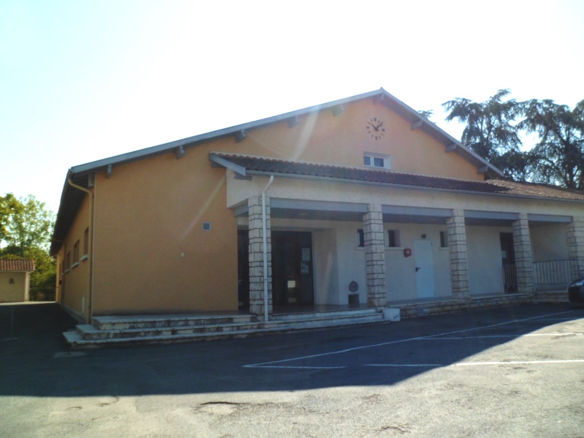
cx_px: 303
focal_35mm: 27
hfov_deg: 65.3
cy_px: 218
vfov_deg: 51.4
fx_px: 456
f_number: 3.3
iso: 80
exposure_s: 1/1000
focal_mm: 4.9
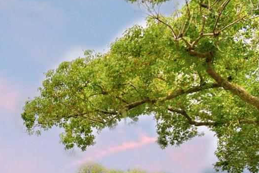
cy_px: 219
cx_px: -49
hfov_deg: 34.6
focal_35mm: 46
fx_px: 331
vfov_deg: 25.6
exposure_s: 1/1600
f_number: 4.5
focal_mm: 10
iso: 100
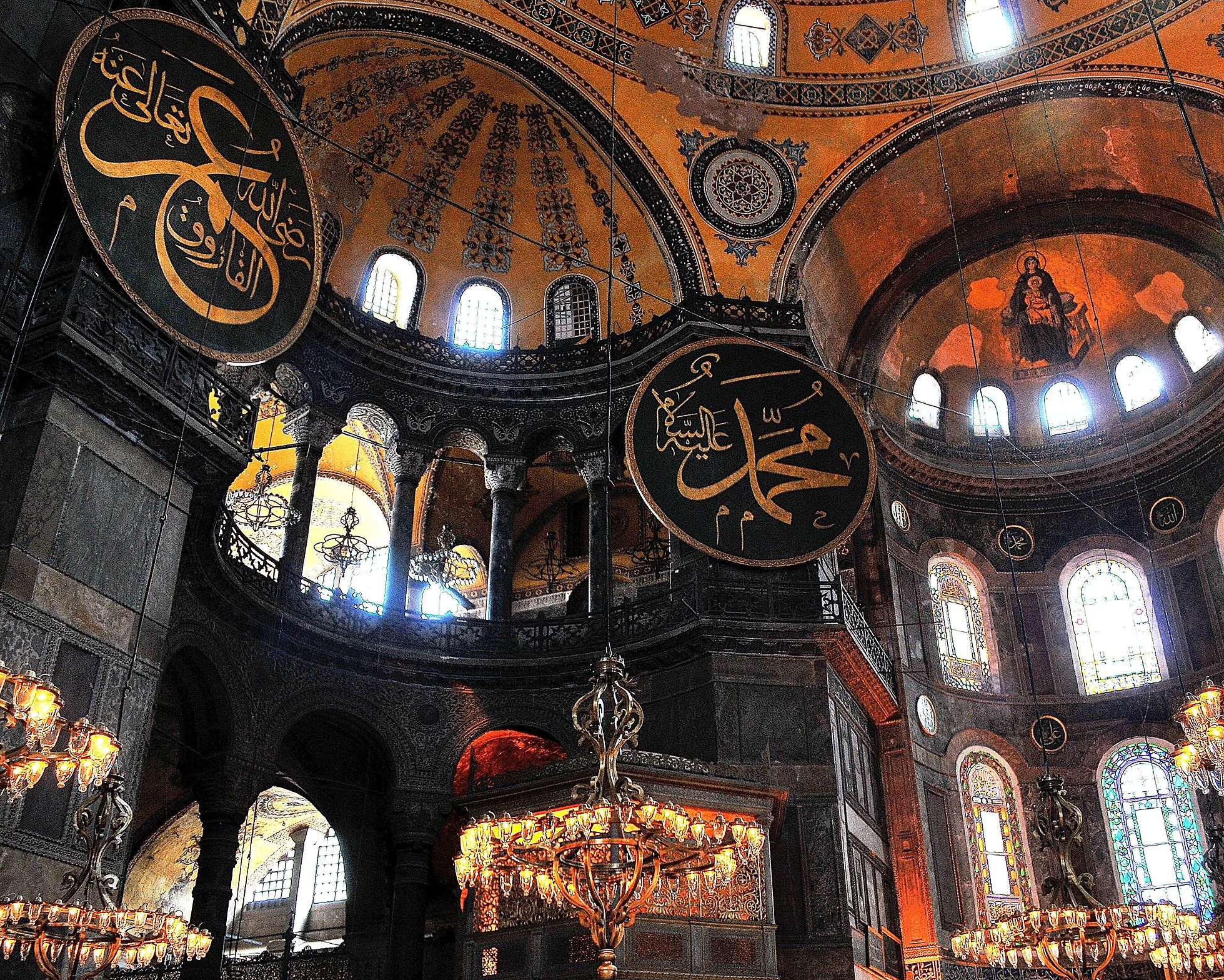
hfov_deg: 56.7
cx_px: 737
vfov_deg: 47.1
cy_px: 489
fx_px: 1123
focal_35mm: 31
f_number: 5
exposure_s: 1/20
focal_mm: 18
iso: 400
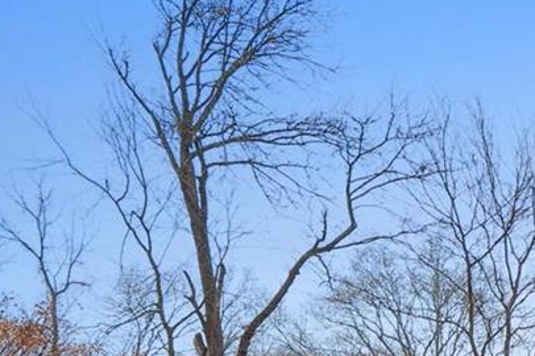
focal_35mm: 71
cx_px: 998
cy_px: 566
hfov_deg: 19.7
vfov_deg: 17.0
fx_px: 1054
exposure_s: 1/40
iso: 400
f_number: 8
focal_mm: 9
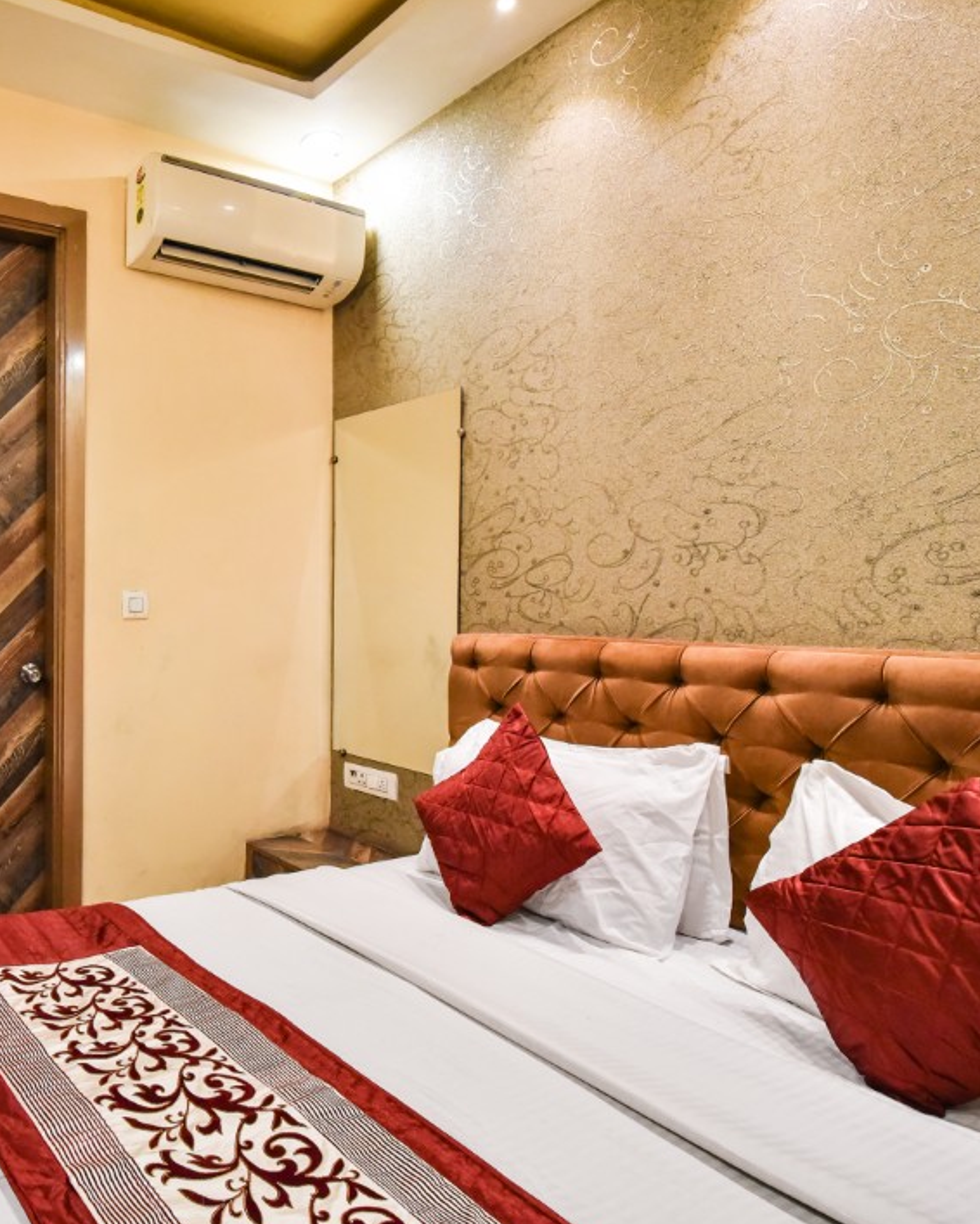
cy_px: 621
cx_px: 186
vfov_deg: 72.6
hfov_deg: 56.2
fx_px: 834
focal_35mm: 23
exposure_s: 1/50
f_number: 8
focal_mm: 16
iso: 3200
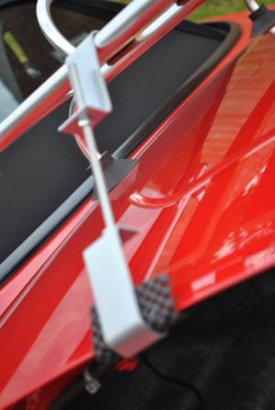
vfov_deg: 29.2
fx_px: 788
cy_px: 205
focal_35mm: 69
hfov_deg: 19.8
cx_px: 138
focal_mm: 46
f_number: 5.3
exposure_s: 1/100
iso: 200
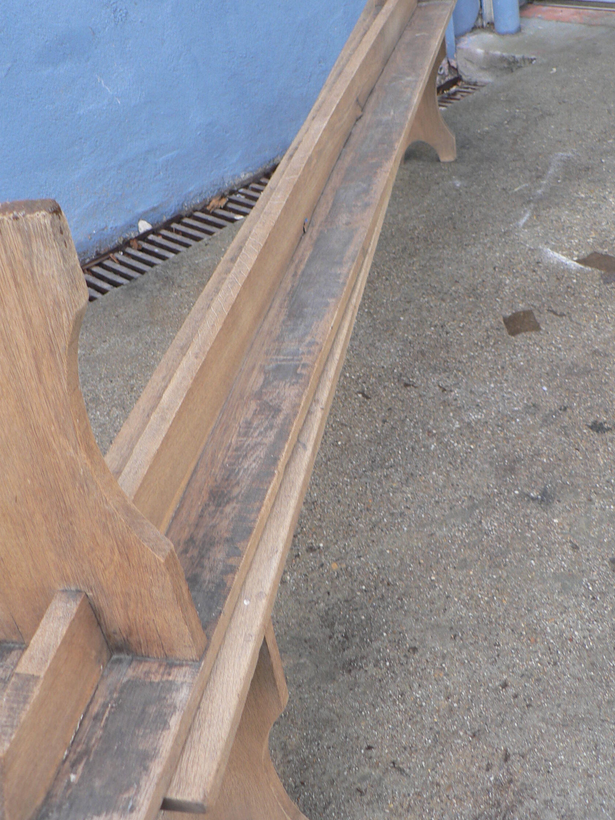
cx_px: 287
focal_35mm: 41
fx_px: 971
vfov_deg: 45.7
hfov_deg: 35.1
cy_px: 372
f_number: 2.8
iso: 80
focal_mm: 6
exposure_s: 1/50
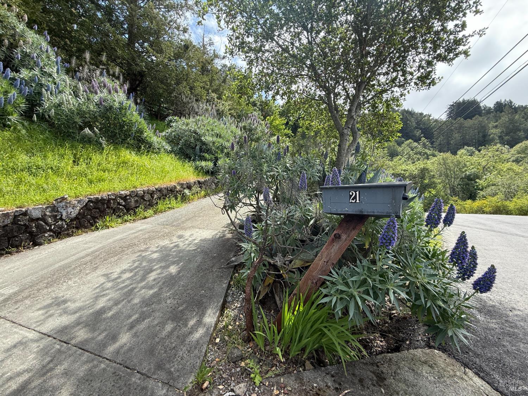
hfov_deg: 102.1
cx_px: 264
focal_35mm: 14
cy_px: 198
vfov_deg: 85.7
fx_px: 214
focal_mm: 2.22
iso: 50
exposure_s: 1/411
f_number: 2.2
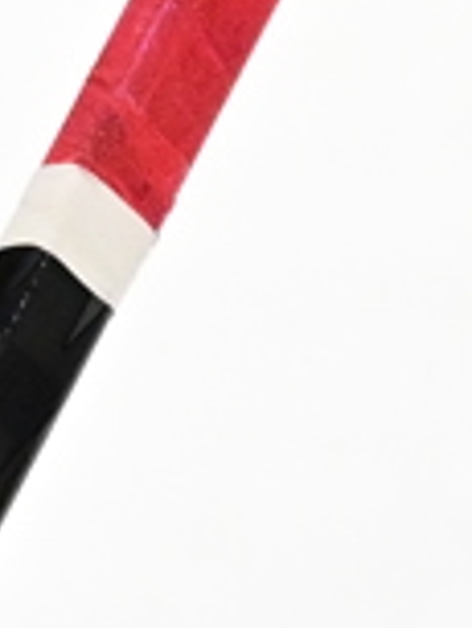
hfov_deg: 0.4
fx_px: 62145
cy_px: -265
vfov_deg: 0.6
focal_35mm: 3423
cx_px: -1904
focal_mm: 400
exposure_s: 1/800
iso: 4000
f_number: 4
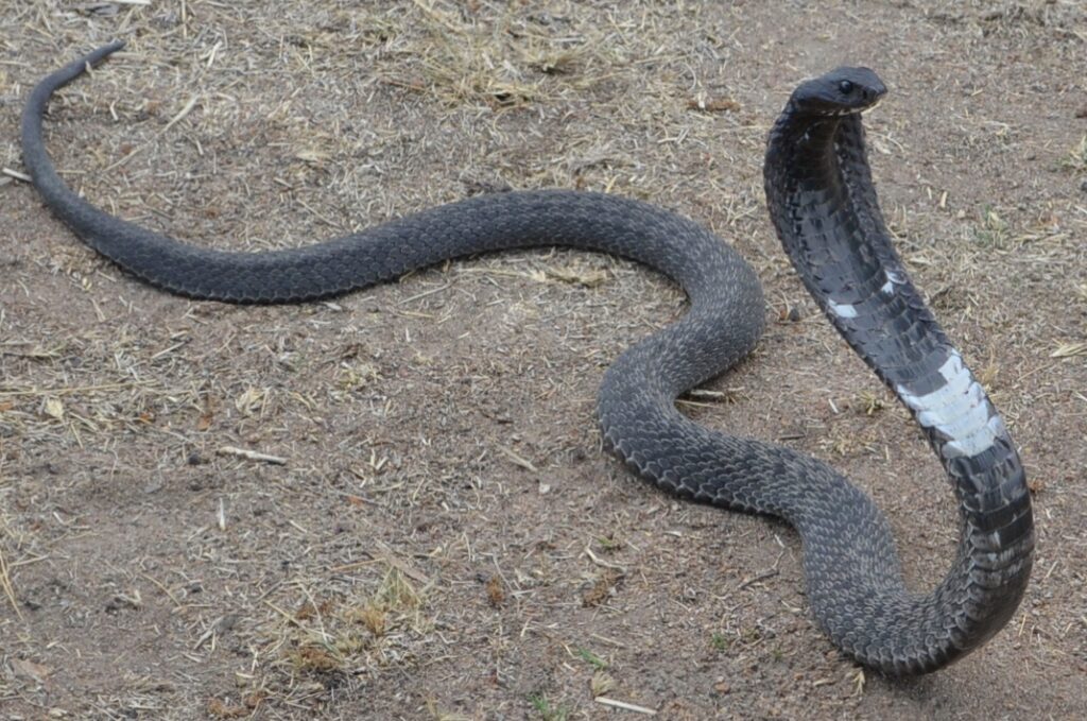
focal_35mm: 82
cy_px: 360
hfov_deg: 24.7
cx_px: 544
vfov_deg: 16.5
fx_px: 2487
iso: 800
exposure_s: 1/640
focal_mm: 55
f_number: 5.6
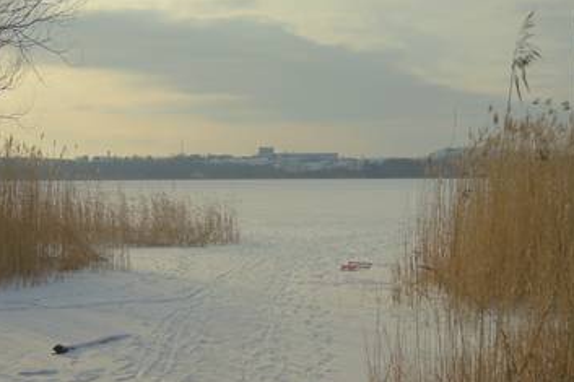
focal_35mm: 68
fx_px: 1084
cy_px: 174
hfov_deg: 29.7
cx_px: 268
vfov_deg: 20.0
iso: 100
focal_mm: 40
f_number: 5.6
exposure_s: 1/1000
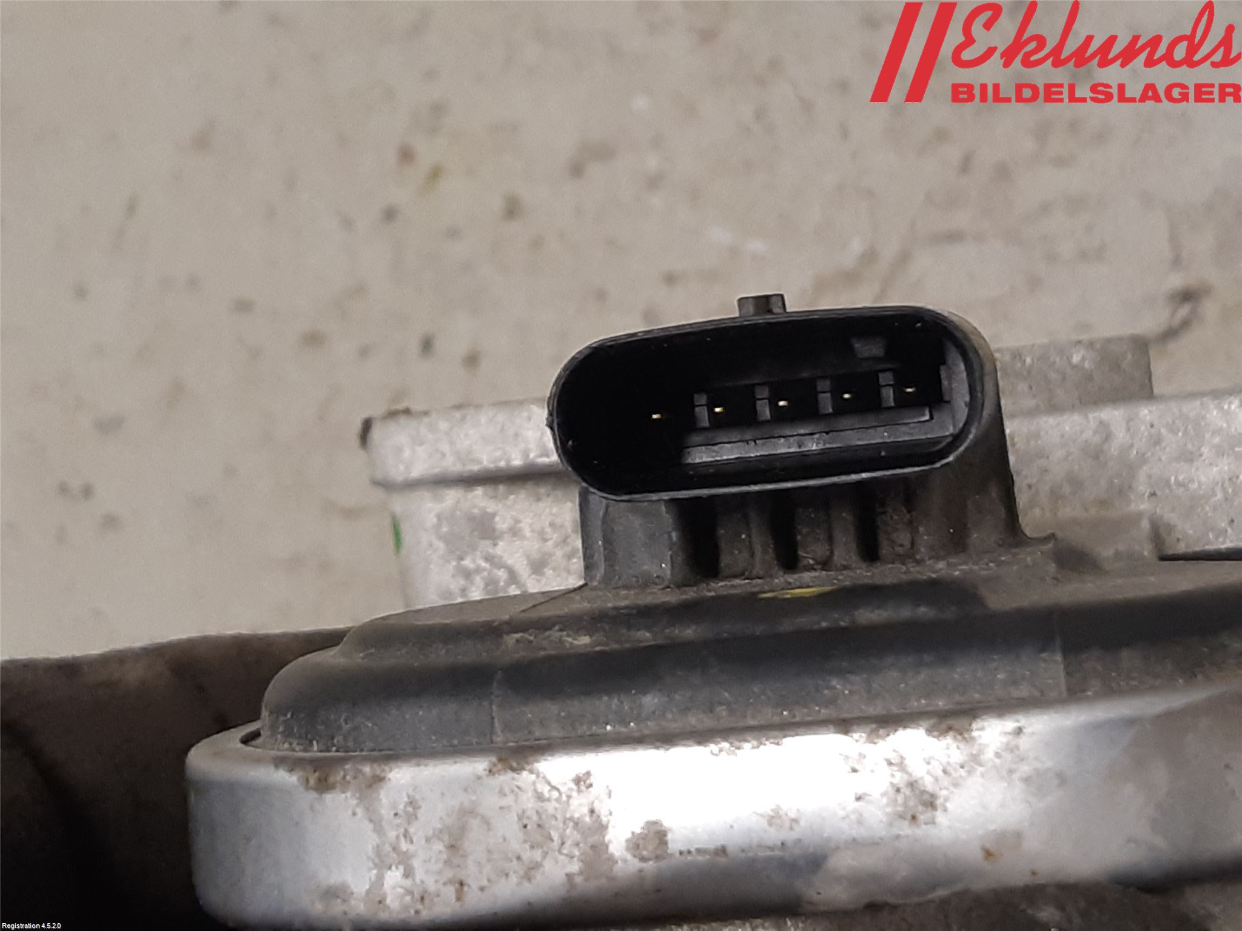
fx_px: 933
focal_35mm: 26
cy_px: 466
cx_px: 621
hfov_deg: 67.3
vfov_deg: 53.1
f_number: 1.7
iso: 160
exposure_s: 1/50
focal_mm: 3.93
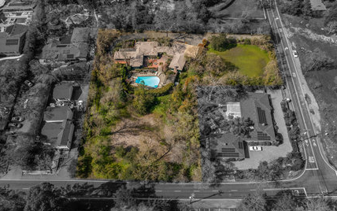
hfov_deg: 64.6
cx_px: 167
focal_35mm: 29
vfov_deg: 43.2
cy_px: 102
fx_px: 266
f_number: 5.6
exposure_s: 1/320
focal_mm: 10.26
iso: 100
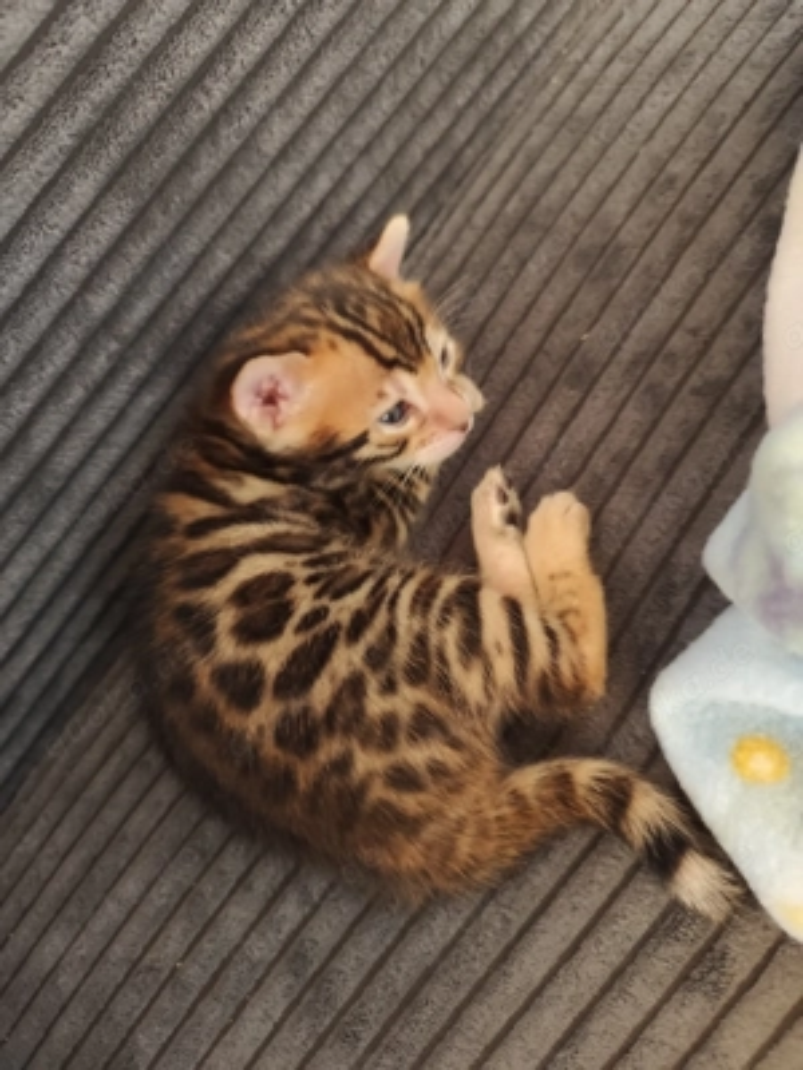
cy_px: 535
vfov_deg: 73.9
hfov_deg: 58.9
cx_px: 402
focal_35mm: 23
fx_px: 711
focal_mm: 6.19
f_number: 1.65
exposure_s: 1/16.7
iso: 2500
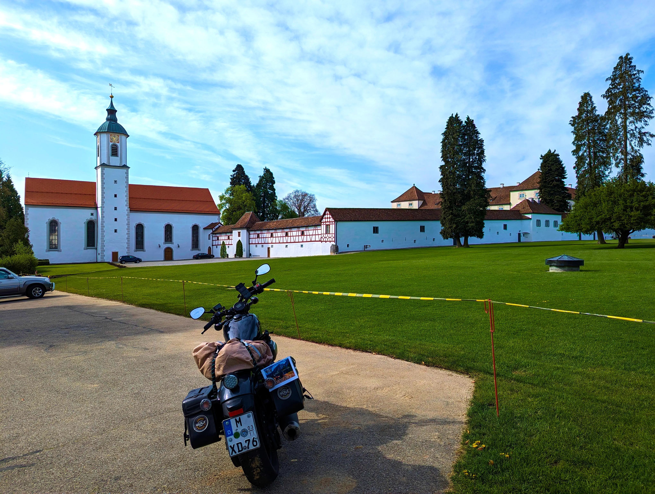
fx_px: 455
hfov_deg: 71.5
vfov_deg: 56.9
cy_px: 247
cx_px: 328
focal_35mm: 24
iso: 49
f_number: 1.85
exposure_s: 1/2262
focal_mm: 6.81
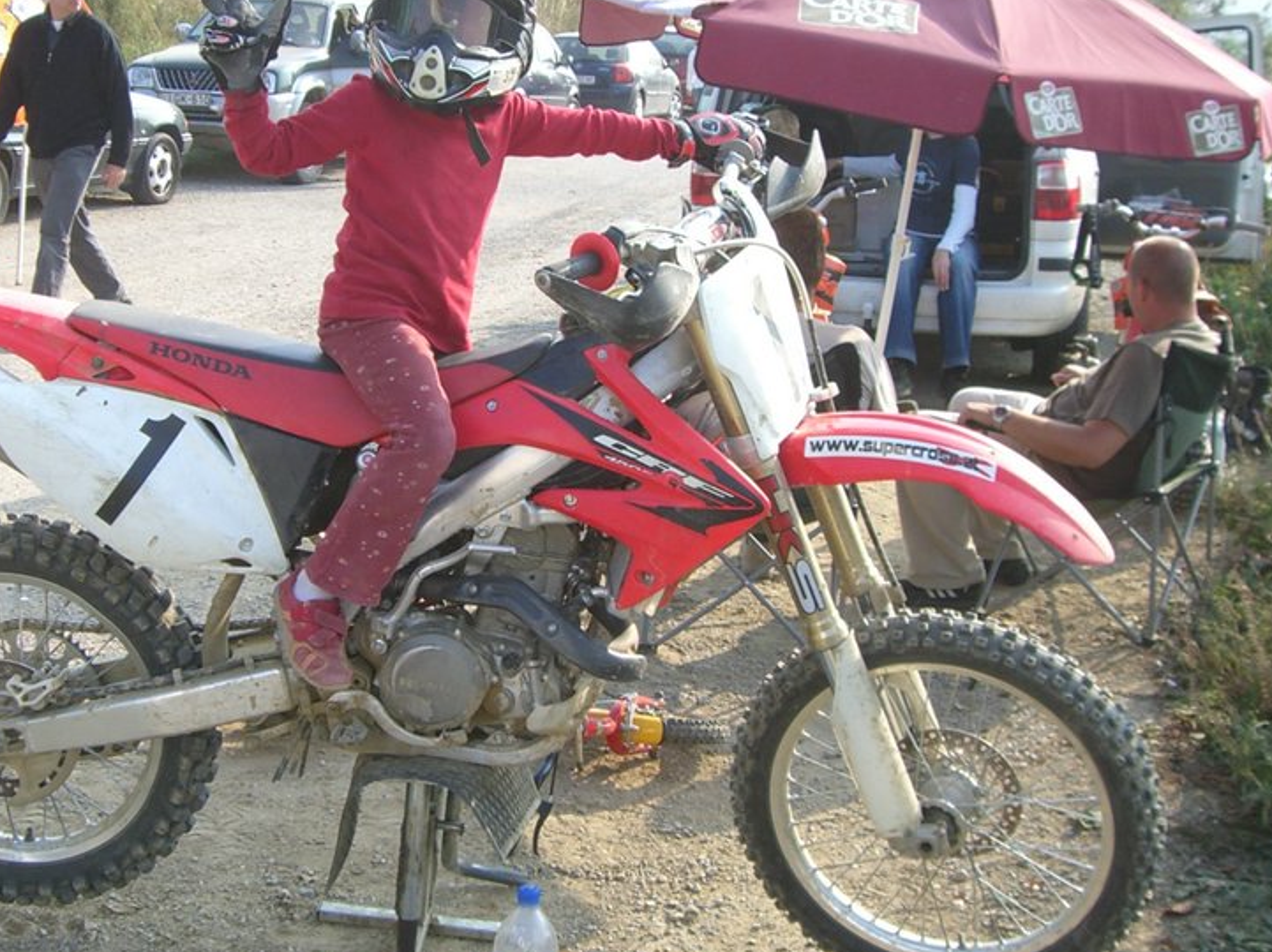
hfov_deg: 35.5
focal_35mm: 54
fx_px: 1983
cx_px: 522
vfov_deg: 27.0
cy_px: 414
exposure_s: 1/160
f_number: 4.3
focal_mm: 6.2
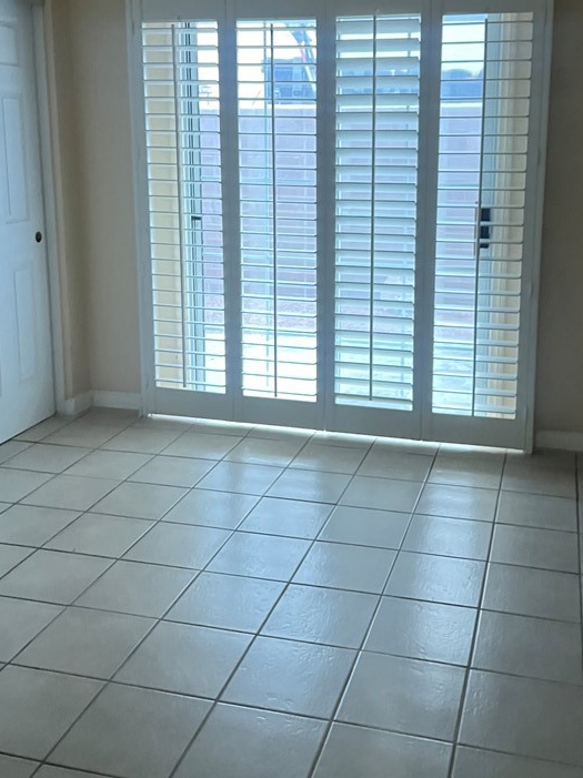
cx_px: 349
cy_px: 277
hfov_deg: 37.5
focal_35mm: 38
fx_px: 854
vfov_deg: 48.4
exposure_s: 1/30
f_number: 1.5
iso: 800
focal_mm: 5.7
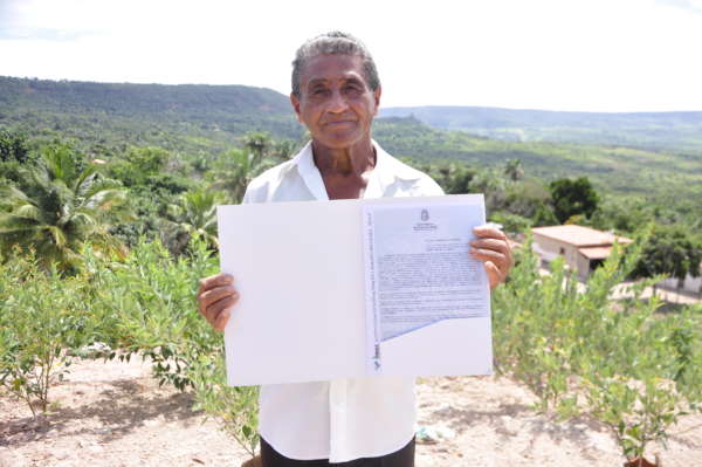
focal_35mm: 32
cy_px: 234
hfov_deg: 59.5
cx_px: 351
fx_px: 614
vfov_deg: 41.6
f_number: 4
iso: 200
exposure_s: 1/500
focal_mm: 21
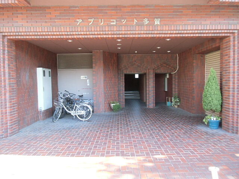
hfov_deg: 71.6
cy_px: 90
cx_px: 120
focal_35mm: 24
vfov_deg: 56.8
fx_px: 166
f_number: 3
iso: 400
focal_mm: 4.24
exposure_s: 1/100
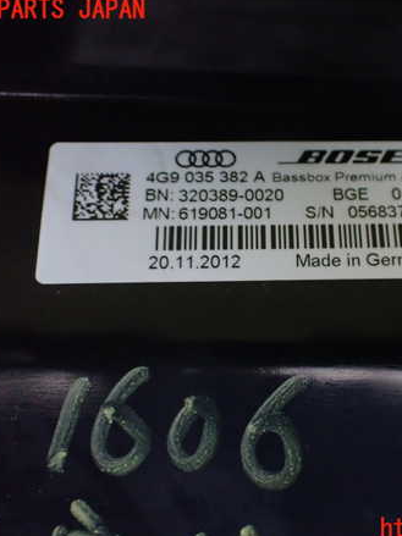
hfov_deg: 34.5
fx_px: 635
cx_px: 290
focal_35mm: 41
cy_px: 270
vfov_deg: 45.8
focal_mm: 5.4
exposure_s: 1/30
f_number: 2.3
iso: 1000
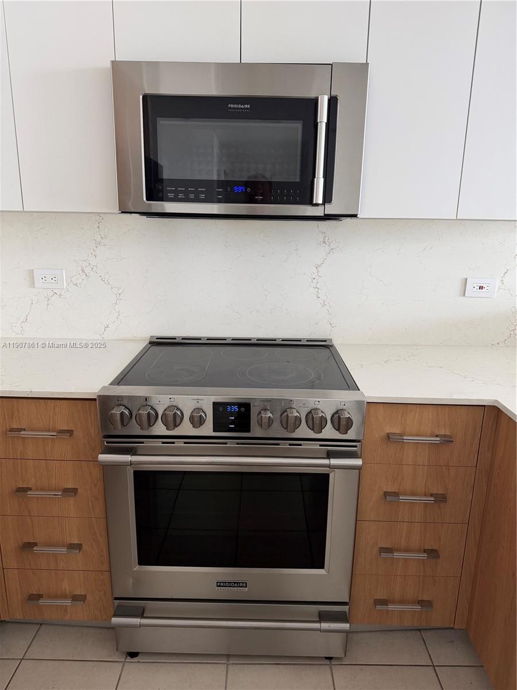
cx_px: 258
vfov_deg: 71.6
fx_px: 478
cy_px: 345
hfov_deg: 56.8
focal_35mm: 24
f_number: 1.78
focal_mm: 6.76
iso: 200
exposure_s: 1/85
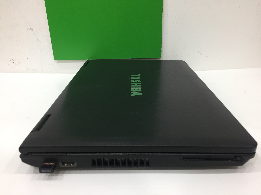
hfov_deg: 61.7
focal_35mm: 29
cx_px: 130
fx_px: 219
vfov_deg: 48.2
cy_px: 98
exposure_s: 1/33
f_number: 2.2
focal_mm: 4.15
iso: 125
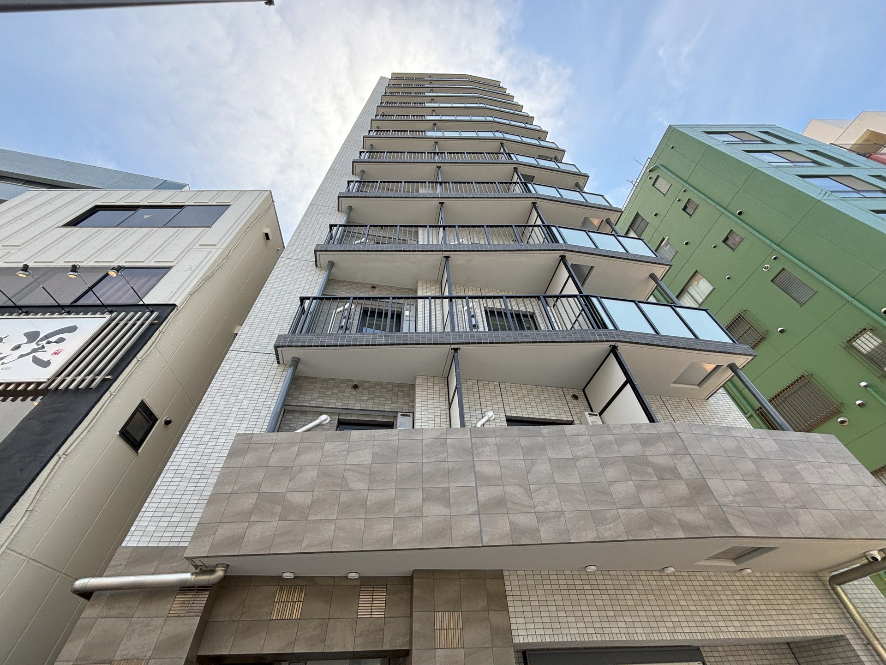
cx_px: 443
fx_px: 333
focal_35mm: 13
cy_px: 332
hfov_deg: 106.2
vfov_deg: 89.9
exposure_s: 1/152
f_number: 2.4
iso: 25
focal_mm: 1.54
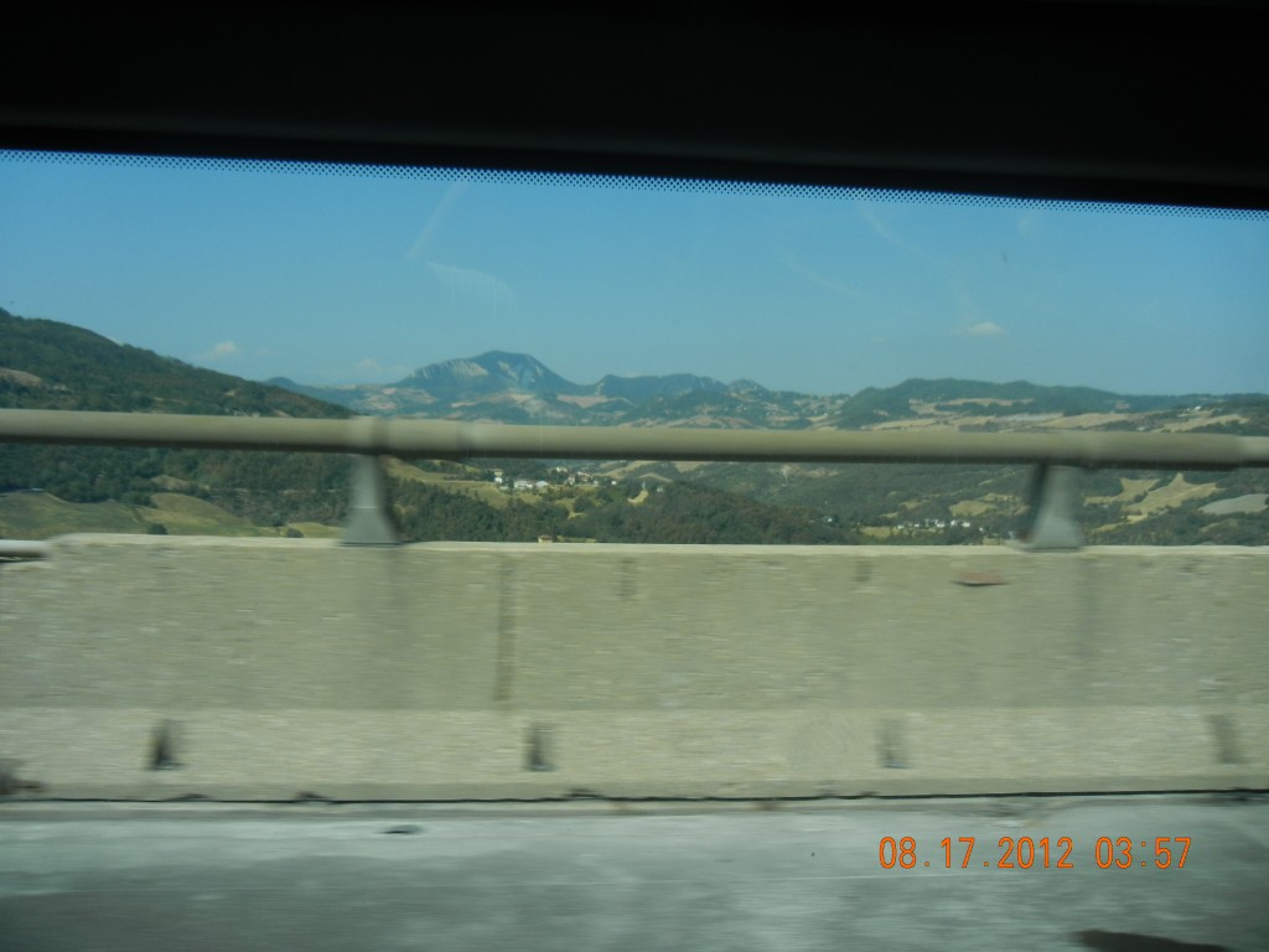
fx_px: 1100
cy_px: 476
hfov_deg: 60.0
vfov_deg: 46.8
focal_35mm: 30
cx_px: 634
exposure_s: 1/392
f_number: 7
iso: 160
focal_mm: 5.4
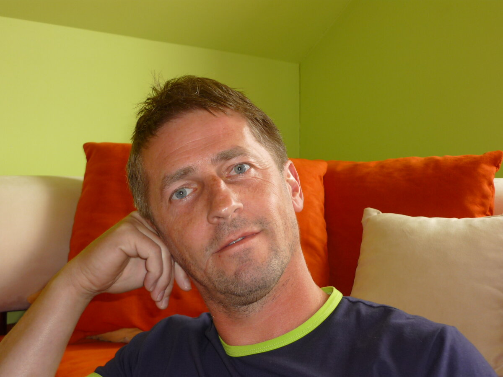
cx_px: 252
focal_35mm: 51
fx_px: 741
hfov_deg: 37.5
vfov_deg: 28.6
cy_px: 188
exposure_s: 1/40
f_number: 3.2
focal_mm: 8.4
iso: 100
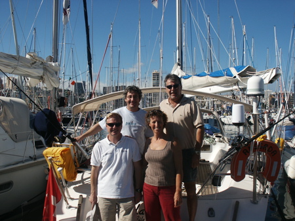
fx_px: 298
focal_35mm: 35
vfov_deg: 40.7
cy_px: 110
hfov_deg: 52.7
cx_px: 148
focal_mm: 7.18
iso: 64
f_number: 6.7
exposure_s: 1/500
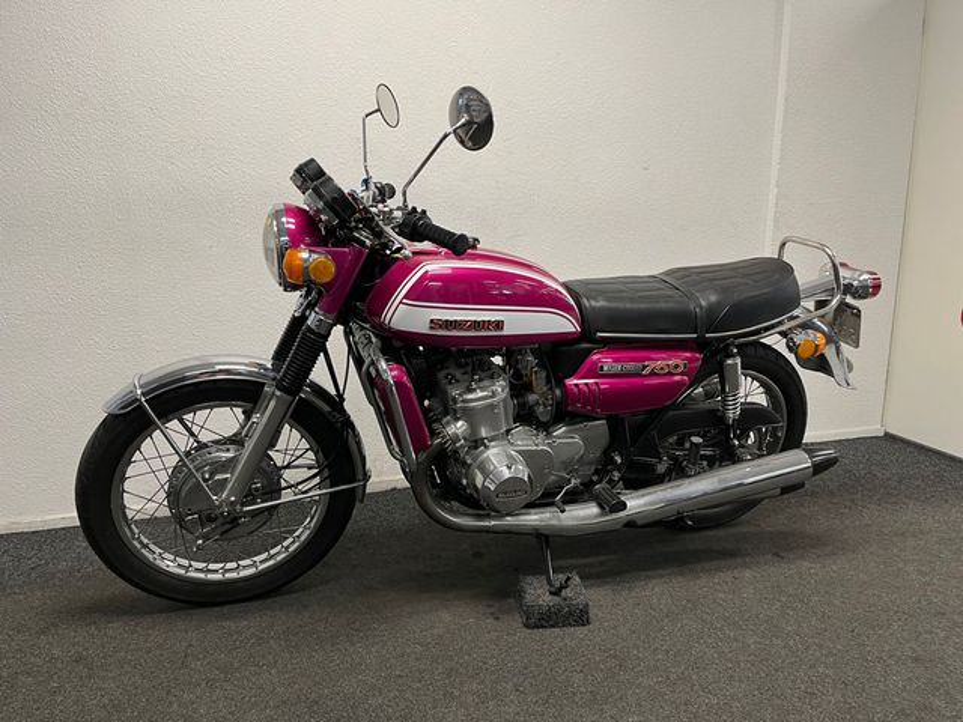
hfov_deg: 67.3
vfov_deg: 53.1
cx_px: 482
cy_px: 361
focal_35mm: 26
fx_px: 723
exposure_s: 1/50
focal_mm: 5.1
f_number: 1.6
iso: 80
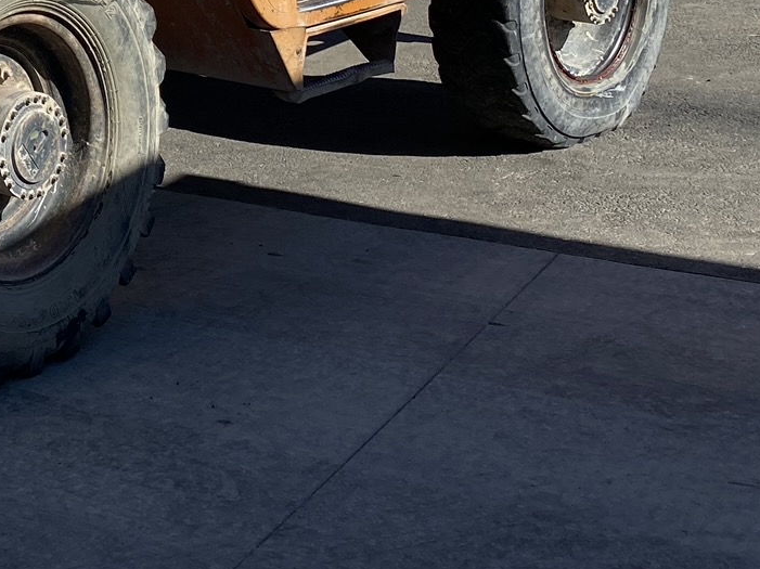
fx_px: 1668
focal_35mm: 76
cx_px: -305
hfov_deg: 22.2
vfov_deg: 17.9
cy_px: -196
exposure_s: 1/2890
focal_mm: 4.25
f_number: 1.8
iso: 32
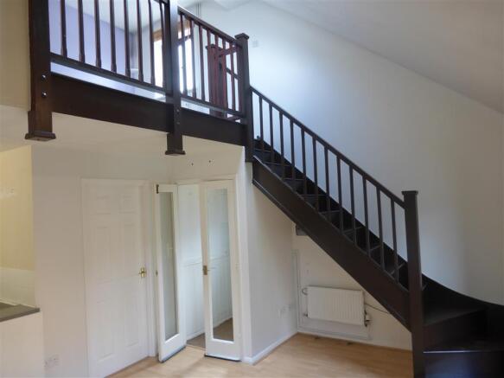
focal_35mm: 24
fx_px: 349
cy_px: 189
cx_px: 252
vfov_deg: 56.8
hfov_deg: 71.6
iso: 100
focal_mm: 4.3
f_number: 3.3
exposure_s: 1/20
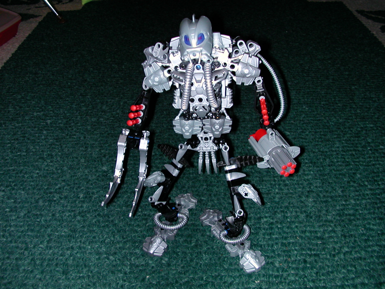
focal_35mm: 37
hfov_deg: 50.1
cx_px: 192
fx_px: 412
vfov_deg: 38.7
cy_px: 144
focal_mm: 5.6
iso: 100
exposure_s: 1/59.9
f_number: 2.7
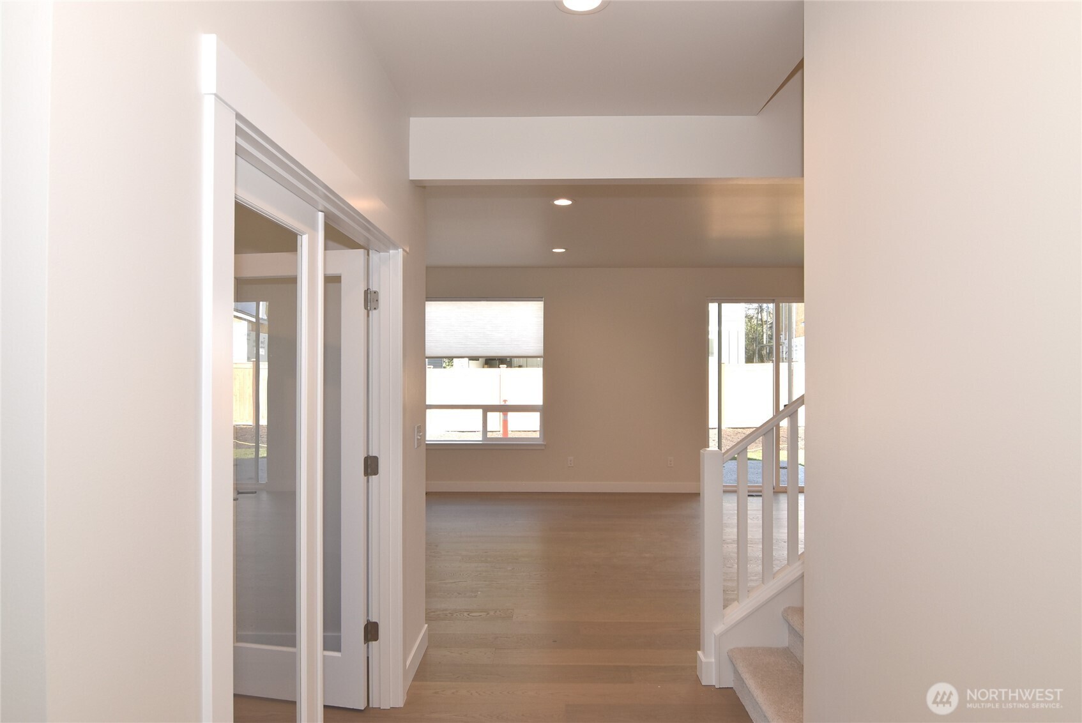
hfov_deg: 81.2
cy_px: 362
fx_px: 632
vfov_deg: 59.6
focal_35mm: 21
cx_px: 541
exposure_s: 1/160
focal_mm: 14
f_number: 6.3
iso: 400
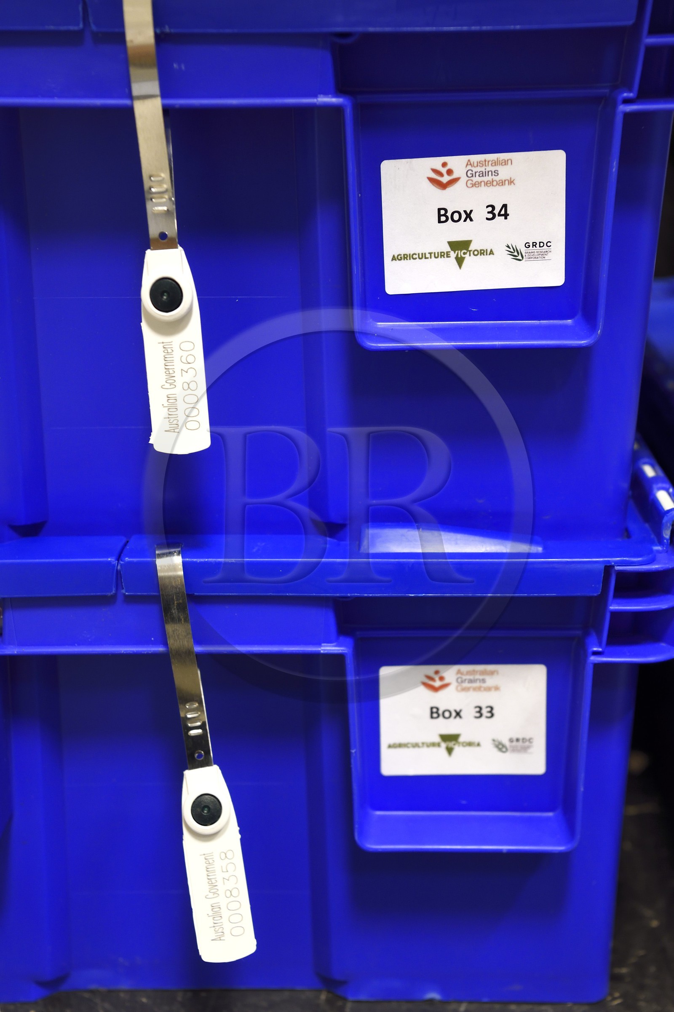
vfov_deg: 36.3
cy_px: 506
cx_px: 337
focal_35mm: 55
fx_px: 1546
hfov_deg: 24.6
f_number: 5
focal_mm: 55
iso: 1600
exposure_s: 1/50
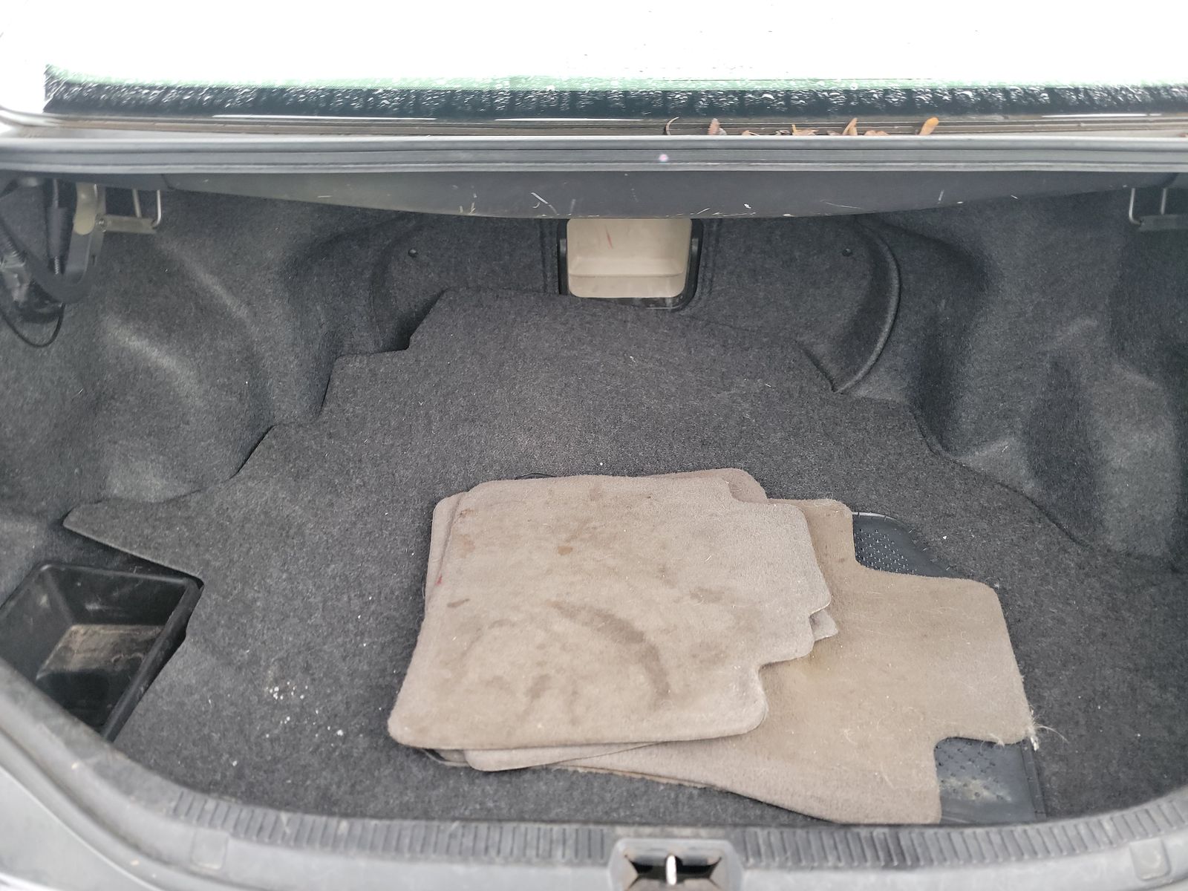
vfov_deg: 56.8
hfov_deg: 71.6
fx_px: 824
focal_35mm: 24
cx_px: 594
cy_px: 446
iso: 532
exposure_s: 1/59
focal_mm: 6.7
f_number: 1.8
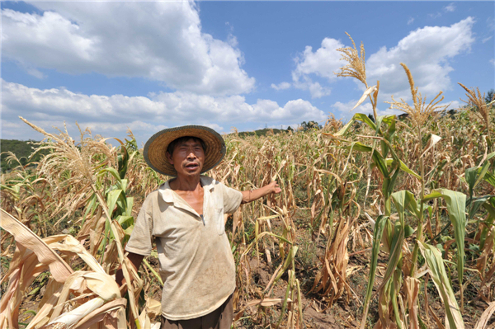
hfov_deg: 104.3
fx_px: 192
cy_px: 164
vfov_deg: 81.1
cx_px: 248
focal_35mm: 14
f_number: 8
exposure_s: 1/3200
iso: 400
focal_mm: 14
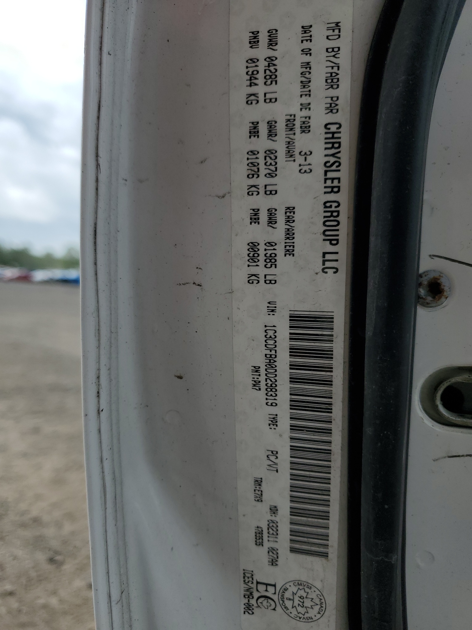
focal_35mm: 26
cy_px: 315
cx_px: 236
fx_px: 473
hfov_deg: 53.1
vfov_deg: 67.3
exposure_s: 1/3333
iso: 50
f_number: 1.5
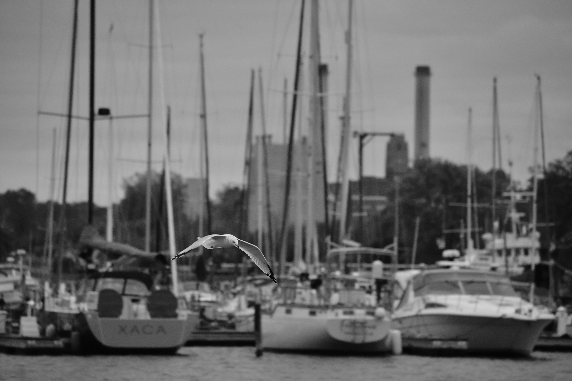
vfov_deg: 4.2
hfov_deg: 6.2
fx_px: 5243
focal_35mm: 330
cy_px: 190
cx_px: 286
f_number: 6.3
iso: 2000
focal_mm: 220
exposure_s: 1/320
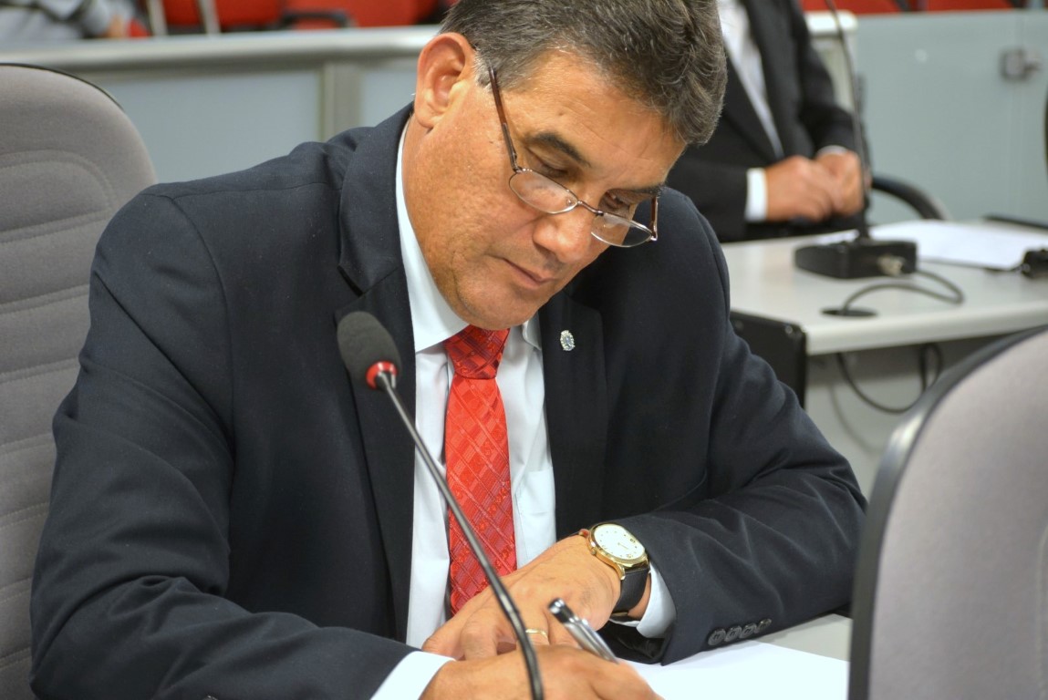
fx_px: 3059
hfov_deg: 19.4
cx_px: 524
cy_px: 350
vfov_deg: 13.1
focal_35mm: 105
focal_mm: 70
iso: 800
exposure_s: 1/50
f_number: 4.5
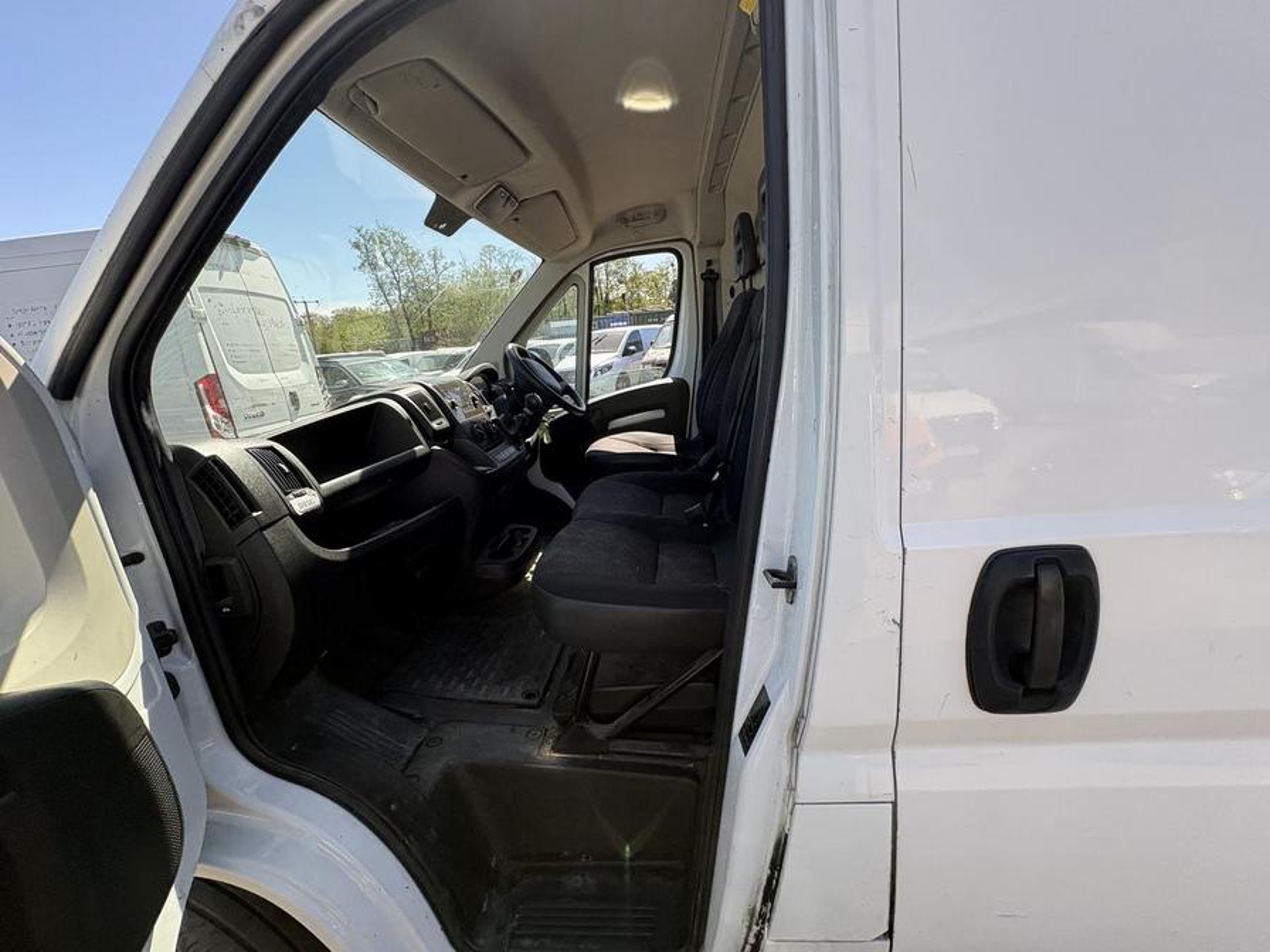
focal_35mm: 14
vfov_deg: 85.7
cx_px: 635
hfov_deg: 102.1
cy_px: 476
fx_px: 514
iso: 40
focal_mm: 2.22
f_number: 2.2
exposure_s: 1/359
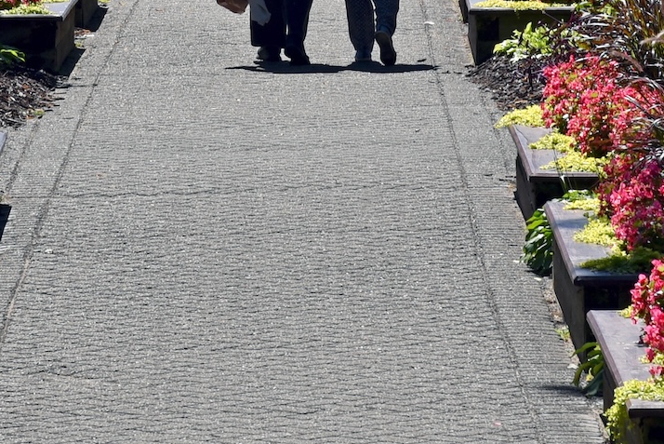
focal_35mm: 420
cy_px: -256
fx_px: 7751
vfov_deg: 3.3
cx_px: 280
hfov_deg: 4.9
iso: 250
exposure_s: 1/500
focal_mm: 120
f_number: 11
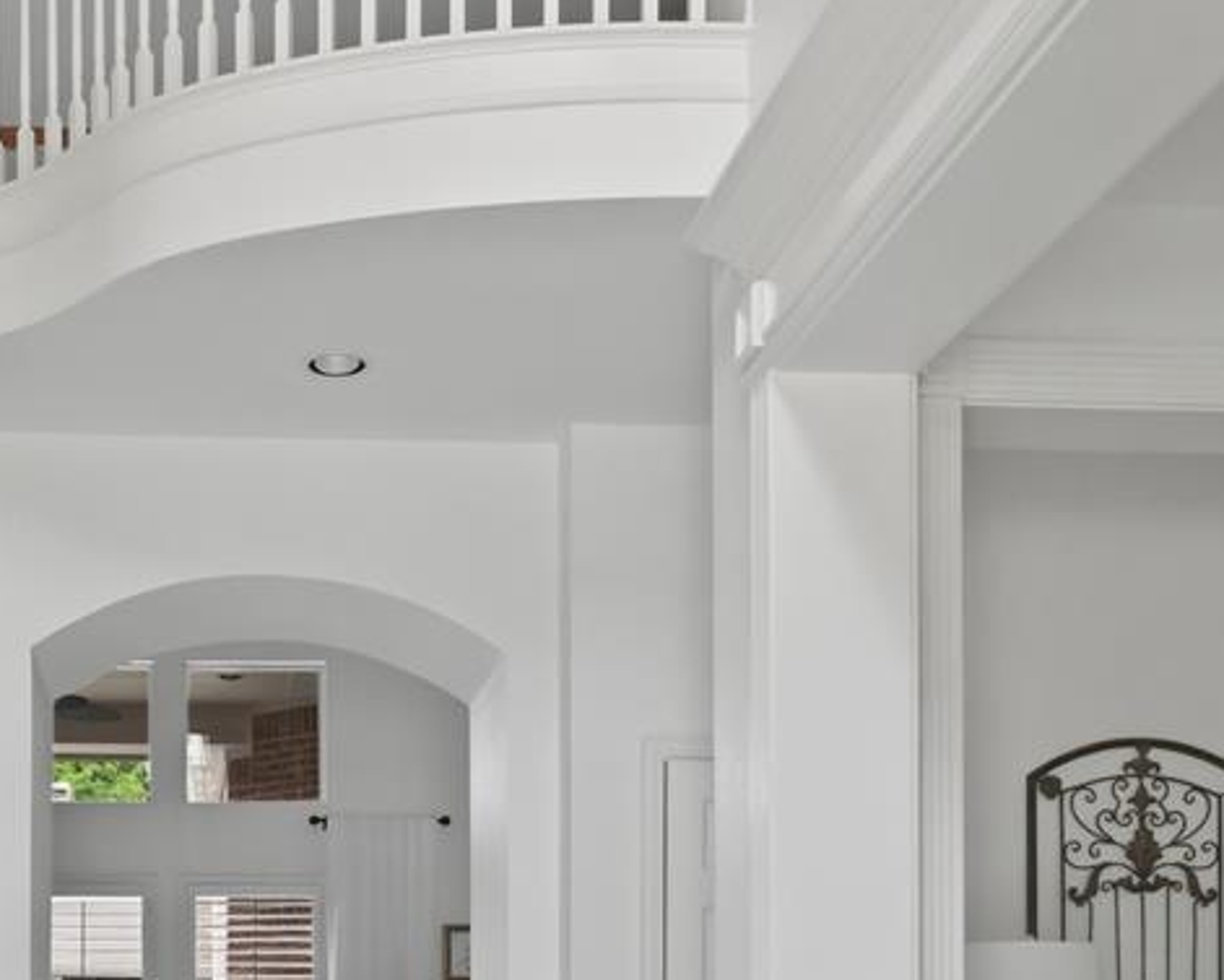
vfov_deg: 30.4
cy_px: 714
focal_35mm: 49
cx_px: 283
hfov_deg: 37.0
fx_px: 1775
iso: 7200
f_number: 7.1
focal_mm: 24
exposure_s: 1/1000
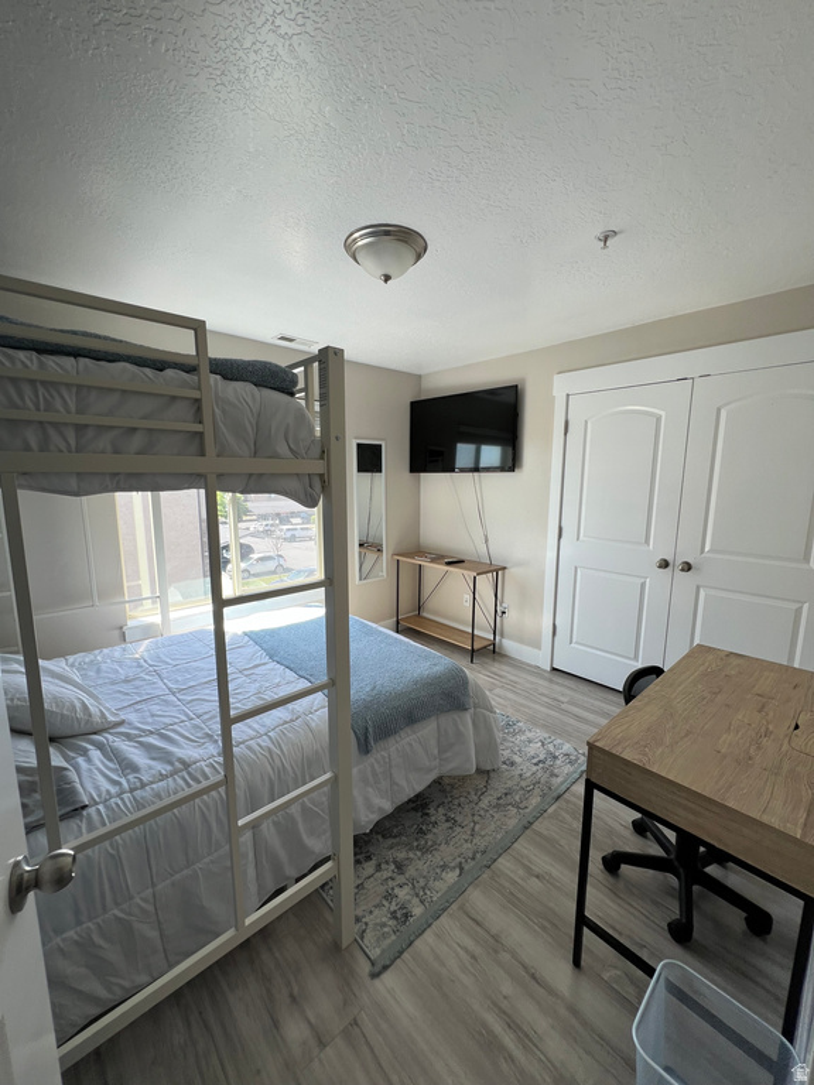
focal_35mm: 13
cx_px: 407
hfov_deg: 89.9
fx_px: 408
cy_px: 542
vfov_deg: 106.2
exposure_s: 1/114
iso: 32
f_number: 1.8
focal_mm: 1.57
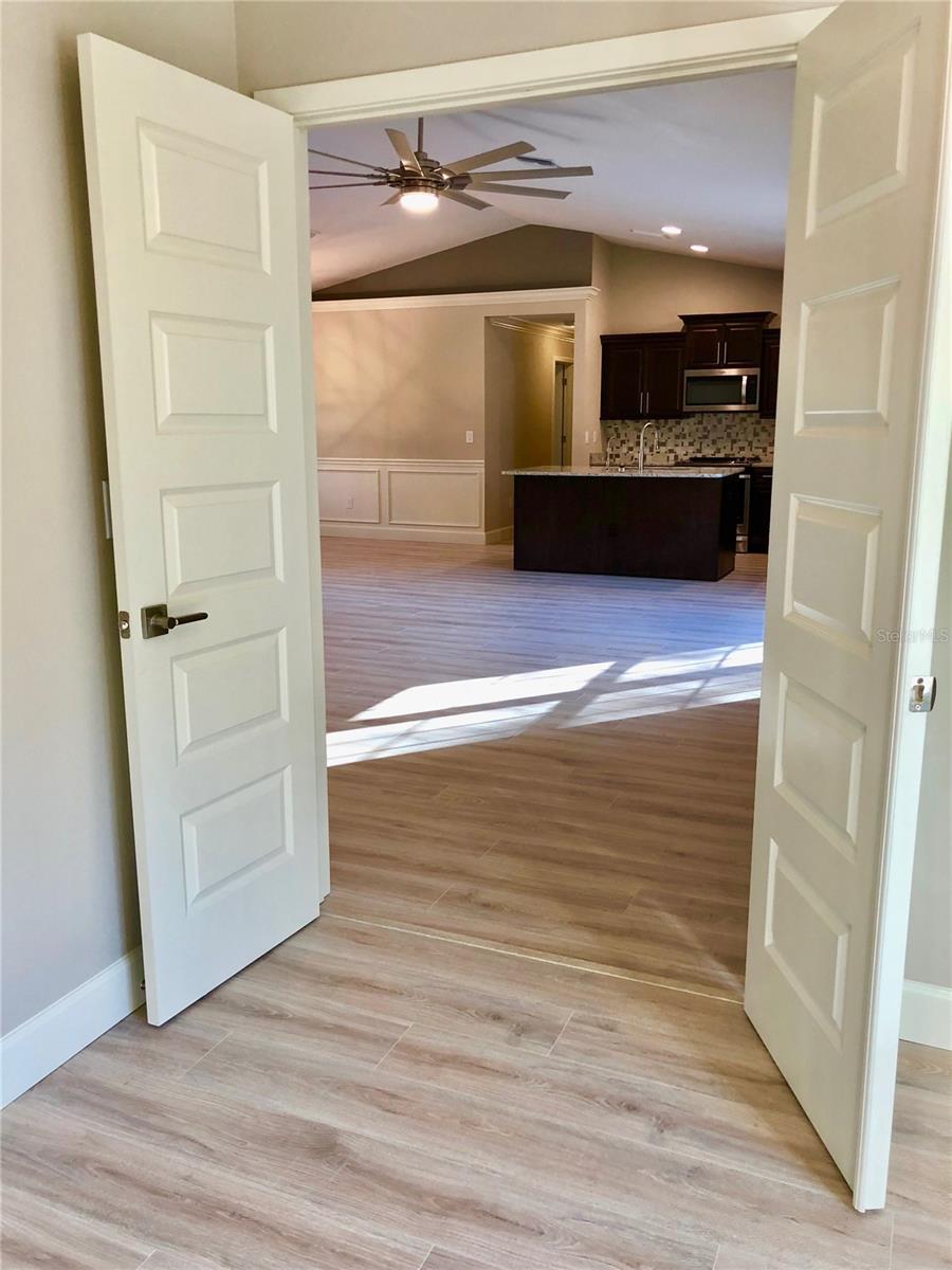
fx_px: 1027
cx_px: 476
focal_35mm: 28
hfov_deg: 49.7
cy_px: 635
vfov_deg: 63.4
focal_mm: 4
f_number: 1.8
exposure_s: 1/30
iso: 32
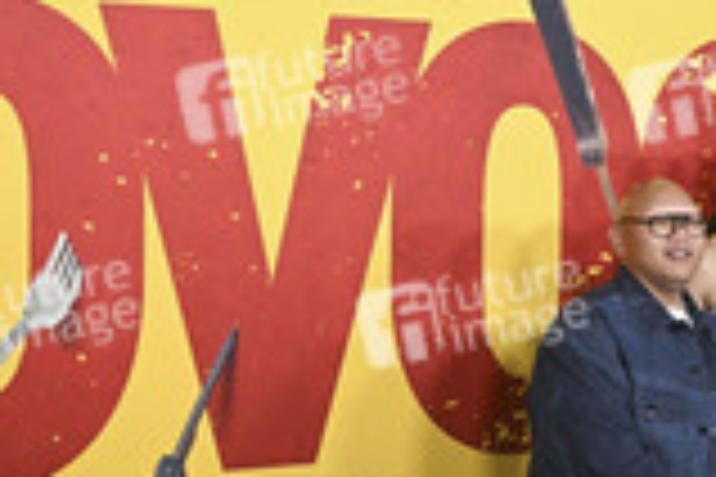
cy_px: 202
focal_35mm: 68
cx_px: 353
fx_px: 1352
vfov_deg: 20.0
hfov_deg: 29.7
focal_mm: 24
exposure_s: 1/250
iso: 2000
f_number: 6.3
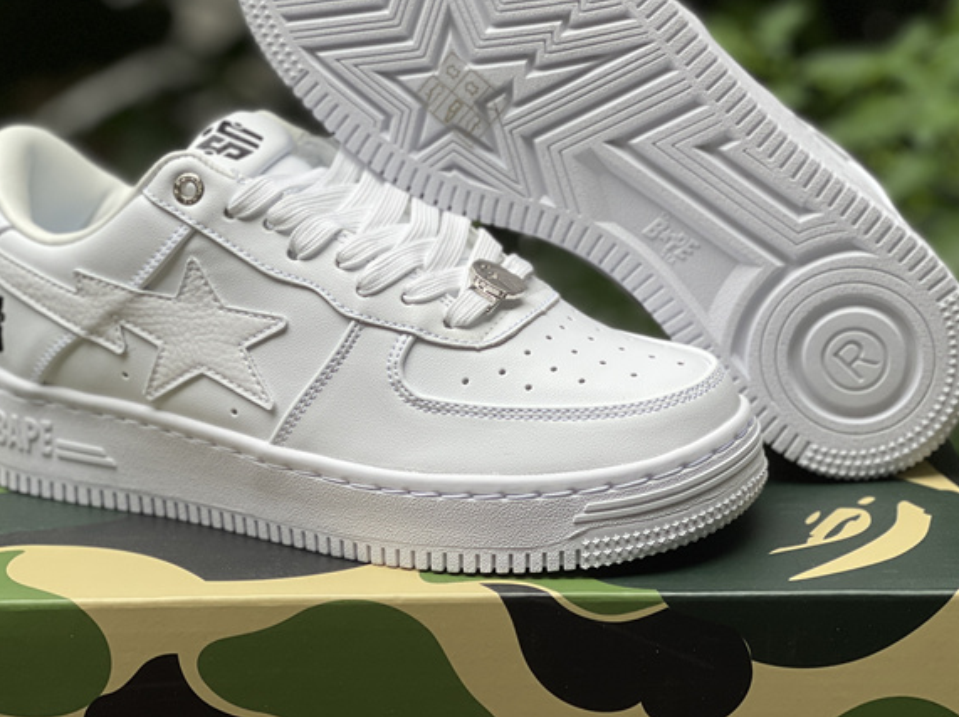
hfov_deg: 23.6
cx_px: 450
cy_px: 257
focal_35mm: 83
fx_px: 2297
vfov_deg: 17.7
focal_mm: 7.5
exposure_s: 1/121
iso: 64
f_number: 2.2
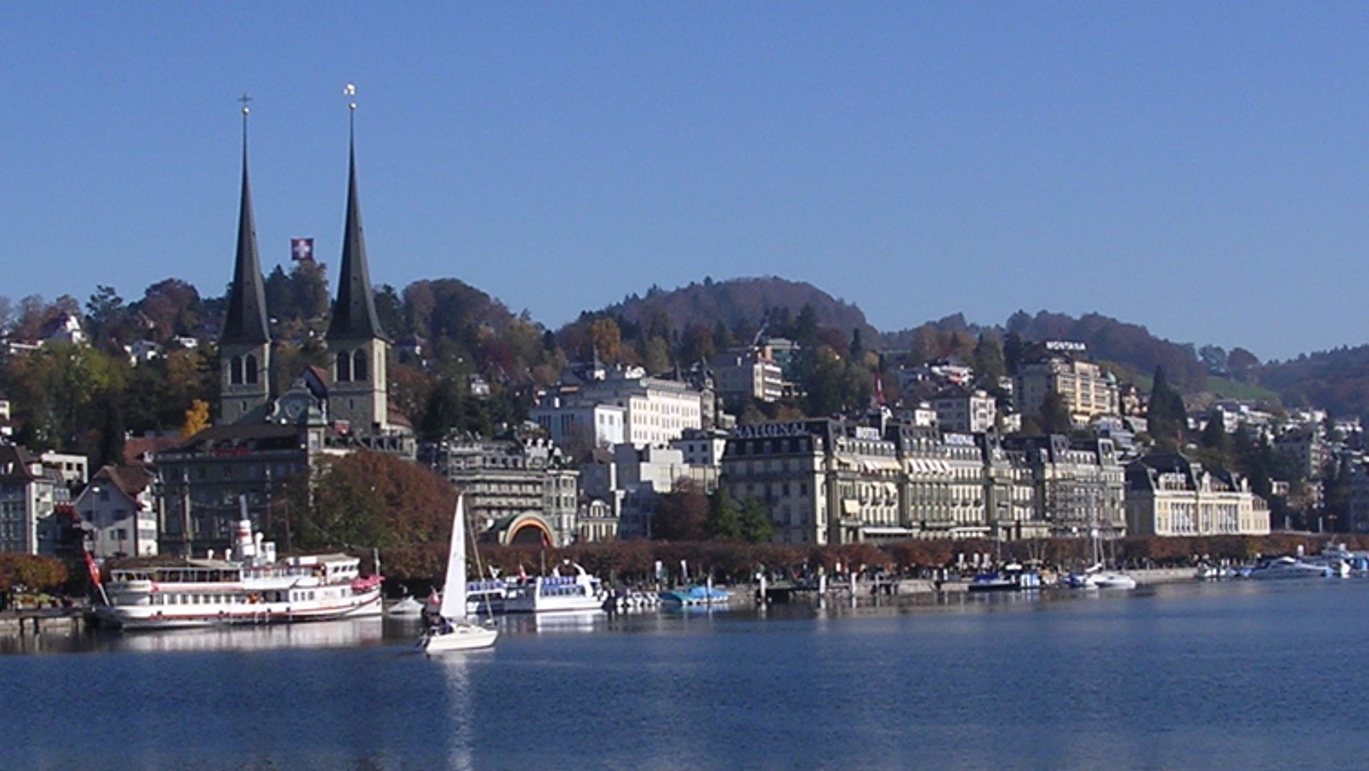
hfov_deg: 28.2
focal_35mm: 75
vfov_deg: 16.1
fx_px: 2723
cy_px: 539
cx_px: 772
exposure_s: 1/423
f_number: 5.6
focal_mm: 5.8
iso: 100
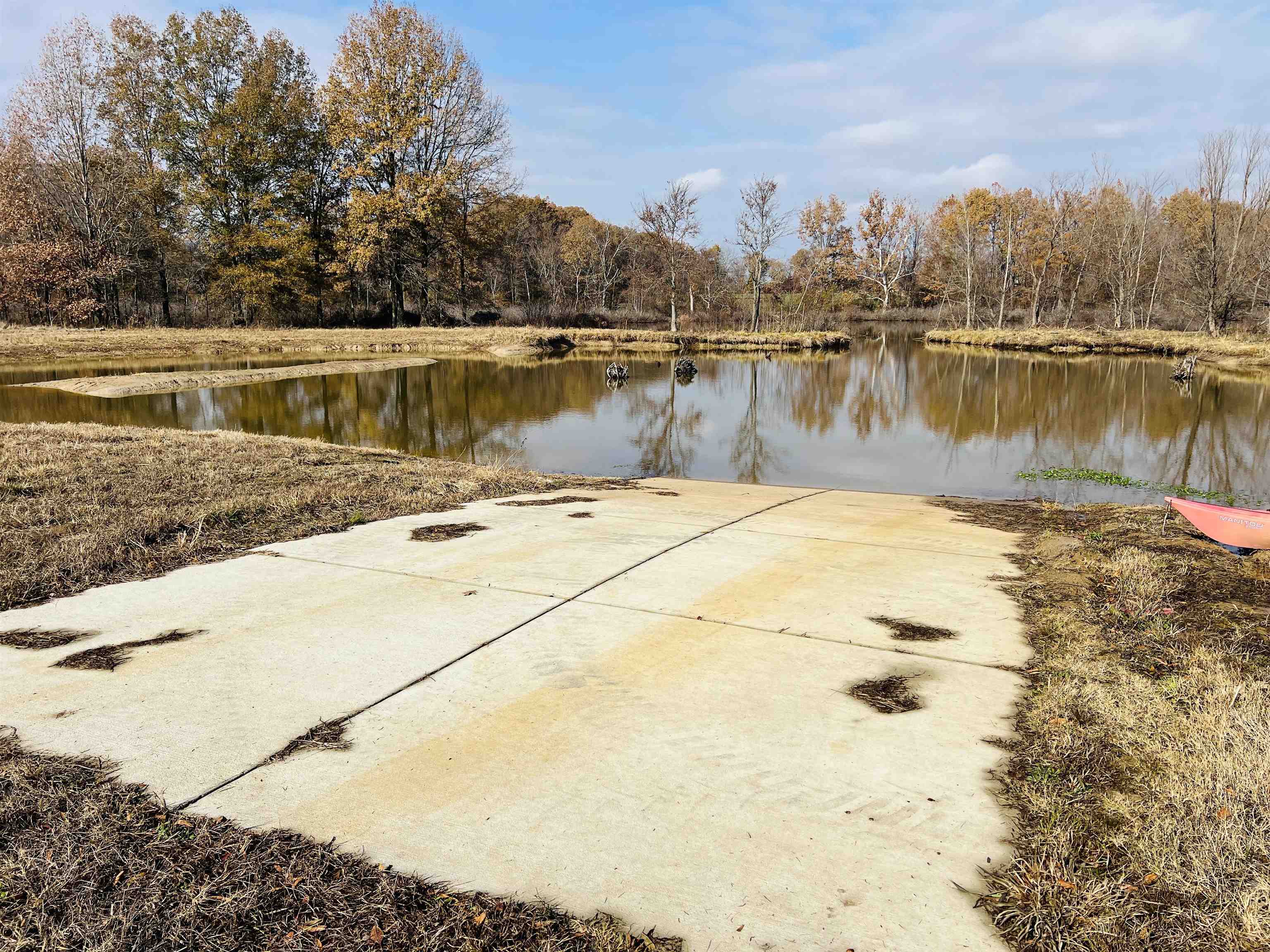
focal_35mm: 26
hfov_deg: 67.3
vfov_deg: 53.1
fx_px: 954
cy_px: 476
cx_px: 635
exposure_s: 1/5882
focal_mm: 5.7
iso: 50
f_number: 1.5
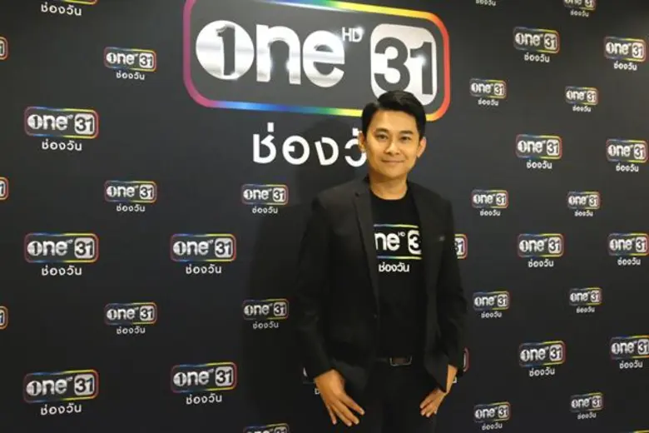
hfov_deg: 46.4
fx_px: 757
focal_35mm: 42
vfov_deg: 31.9
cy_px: 216
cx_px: 324
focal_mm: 27.9
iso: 12800
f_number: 5
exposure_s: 1/250
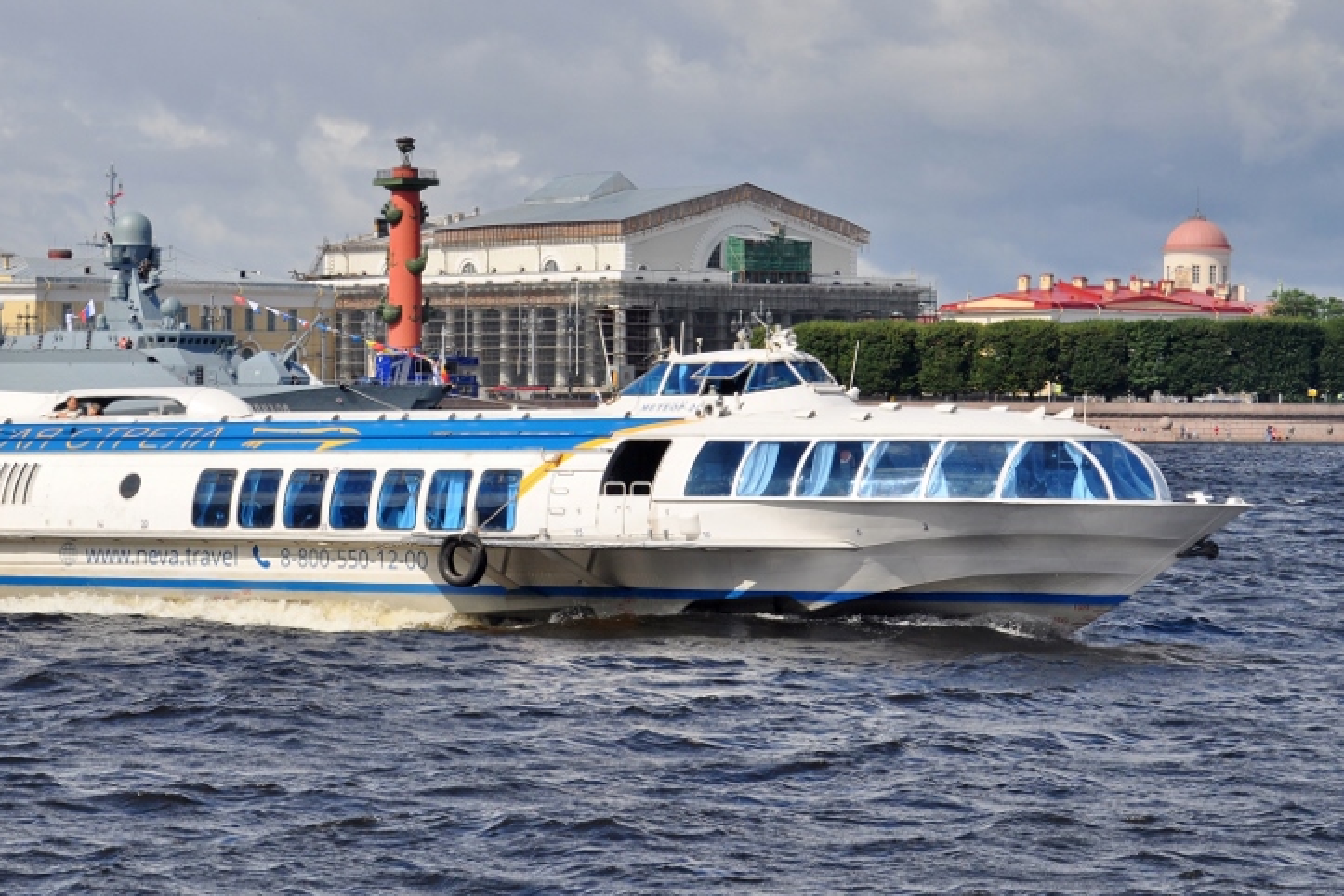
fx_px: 4592
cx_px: 454
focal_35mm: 123
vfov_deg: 11.1
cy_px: 387
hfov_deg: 16.6
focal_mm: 58
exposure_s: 1/800
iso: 200
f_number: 7.1
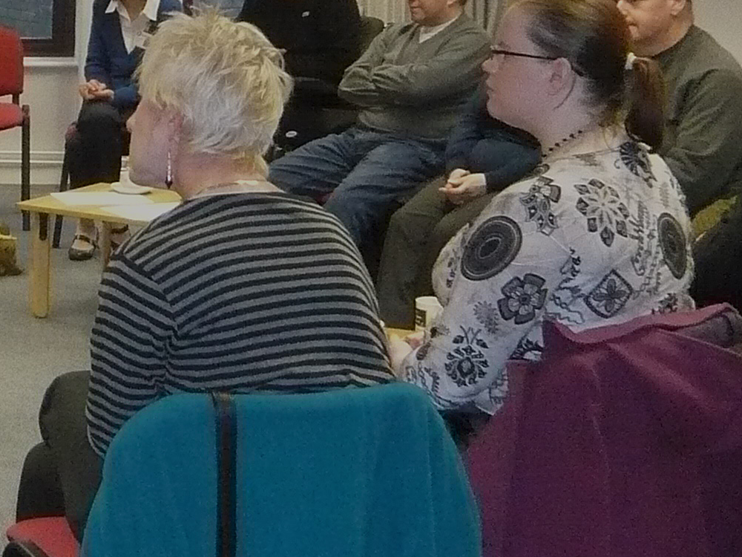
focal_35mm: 86
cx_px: -125
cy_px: 74
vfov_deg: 17.0
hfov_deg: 21.3
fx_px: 1843
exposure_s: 1/30
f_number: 2.8
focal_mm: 4.6
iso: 500
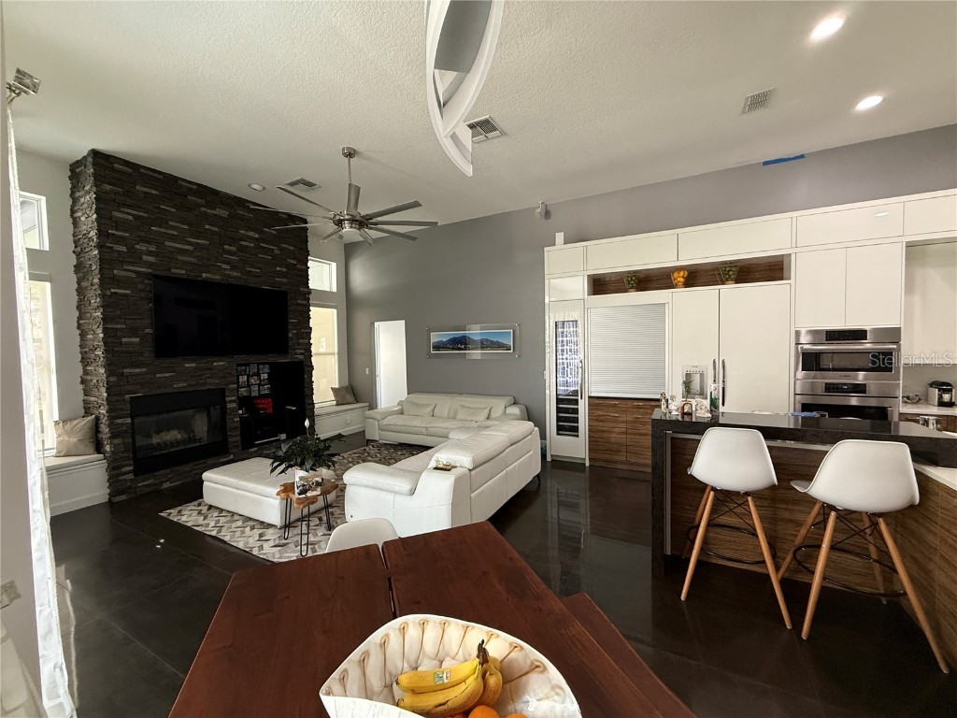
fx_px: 387
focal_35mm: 14
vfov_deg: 85.7
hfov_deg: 102.1
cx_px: 478
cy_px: 359
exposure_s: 1/60
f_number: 2.2
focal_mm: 2.22
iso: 320
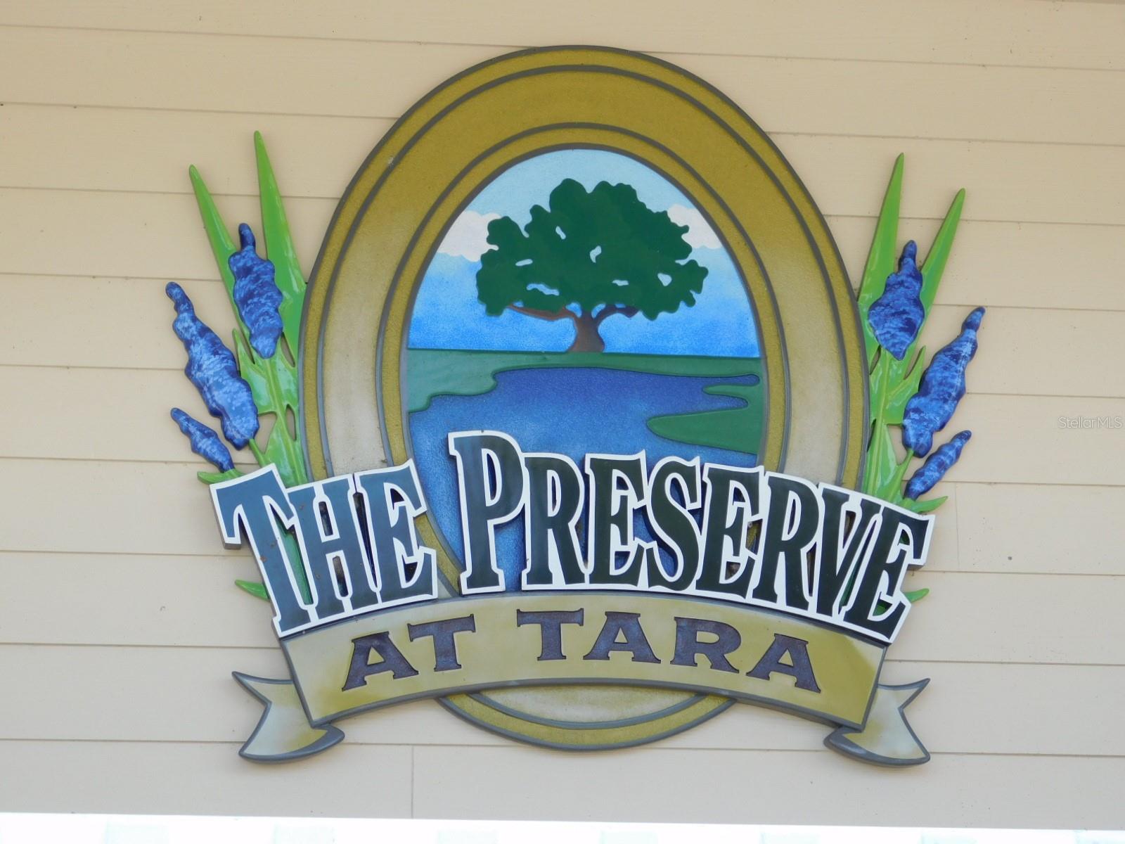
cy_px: 422
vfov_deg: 16.2
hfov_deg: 21.5
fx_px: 2957
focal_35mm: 91
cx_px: 562
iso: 125
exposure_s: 1/100
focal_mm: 16.1
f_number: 4.5
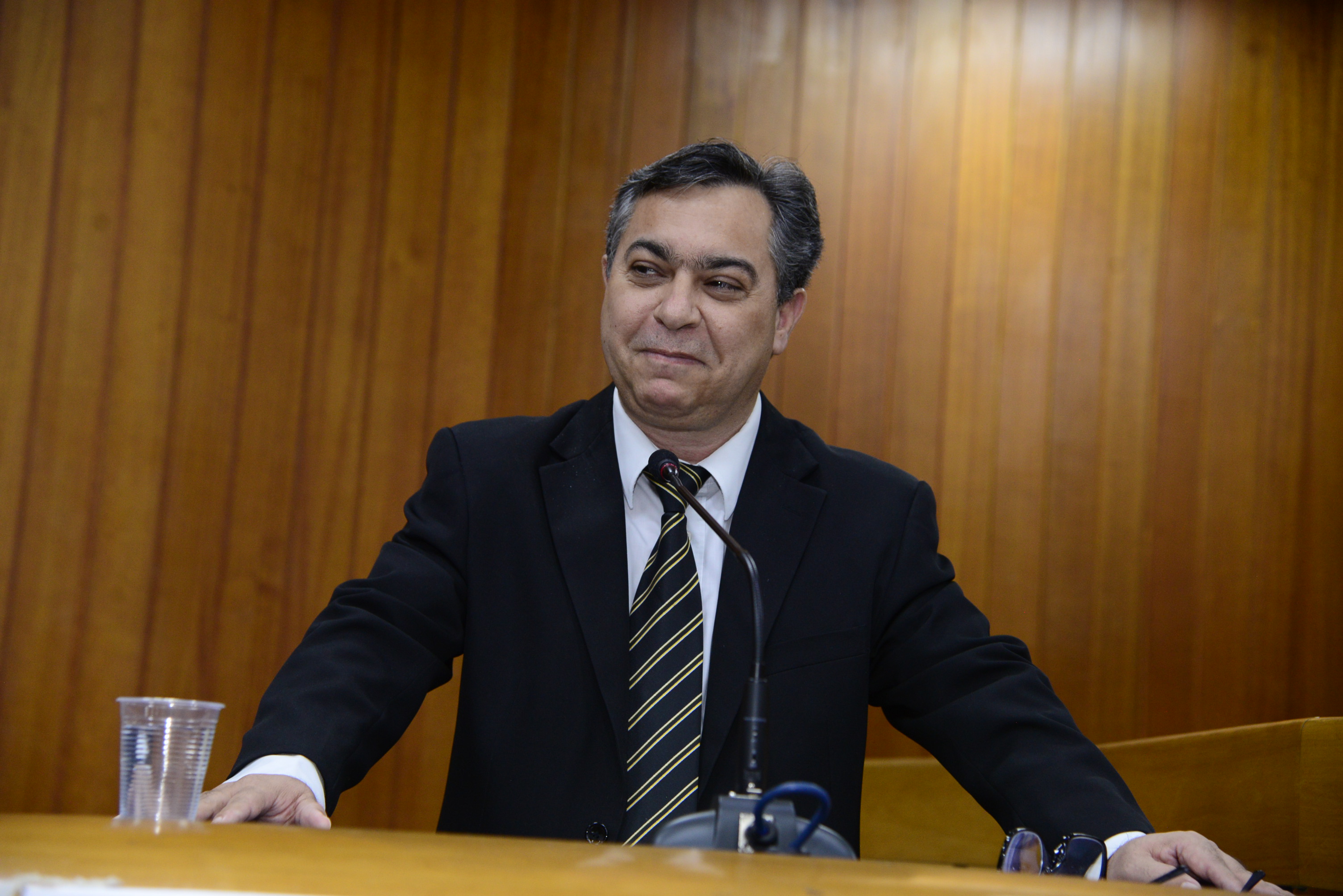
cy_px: 448
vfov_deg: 17.5
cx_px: 672
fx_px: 2911
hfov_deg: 26.0
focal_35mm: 78
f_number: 4.5
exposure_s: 1/60
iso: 2000
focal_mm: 78
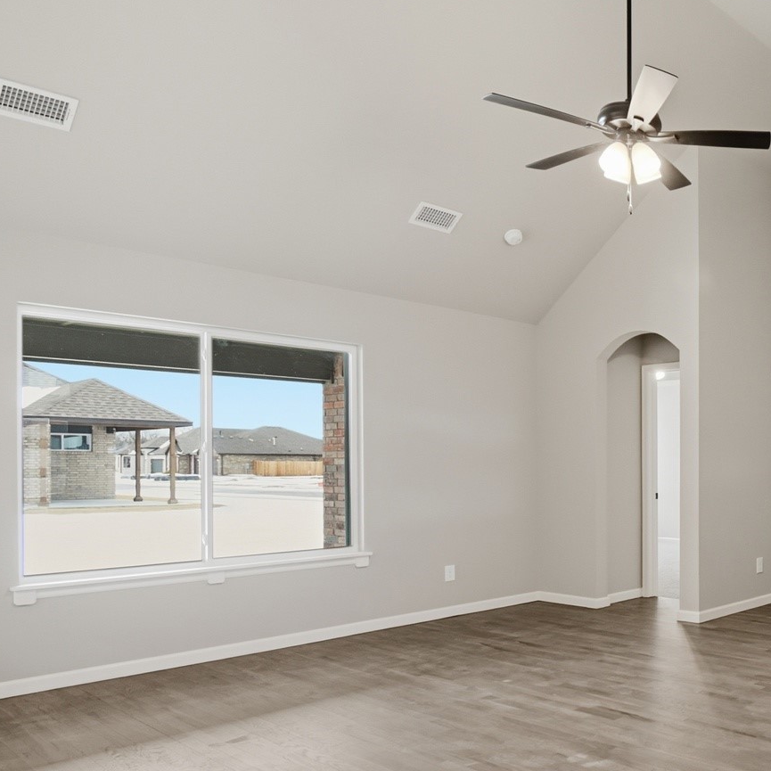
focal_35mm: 28
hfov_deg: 46.6
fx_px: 706
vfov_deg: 56.8
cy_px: 465
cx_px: 792
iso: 200
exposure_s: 1/15
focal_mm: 10
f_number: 13
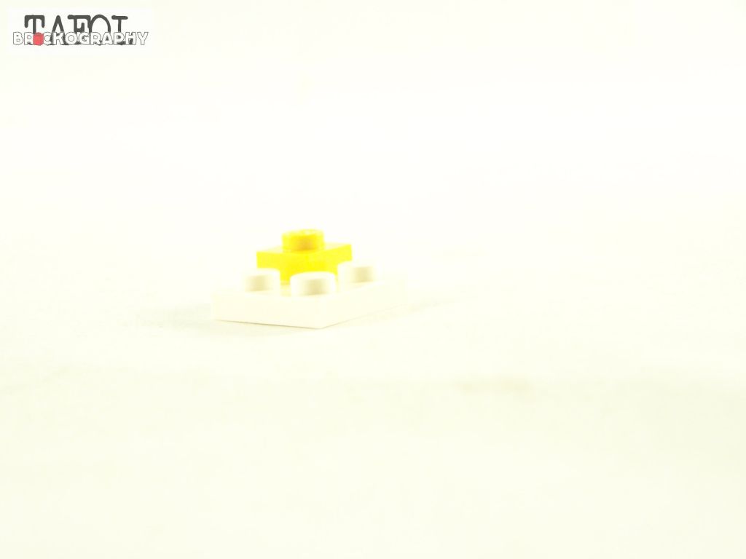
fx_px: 2263
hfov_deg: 18.7
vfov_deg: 14.1
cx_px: 373
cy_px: 280
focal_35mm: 105
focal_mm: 17.5
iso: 400
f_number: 3.2
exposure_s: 1/60
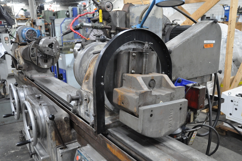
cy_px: 80
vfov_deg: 39.9
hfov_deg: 57.3
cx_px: 121
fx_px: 222
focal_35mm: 33
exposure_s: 1/30
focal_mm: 22
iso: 2500
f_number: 3.8
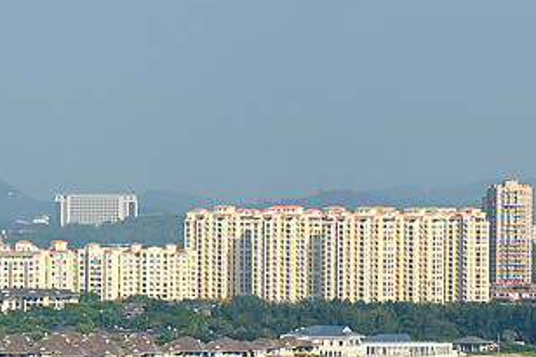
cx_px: 329
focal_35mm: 278
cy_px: 286
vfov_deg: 4.9
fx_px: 4137
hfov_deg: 7.4
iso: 100
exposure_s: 1/125
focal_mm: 107
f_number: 7.1
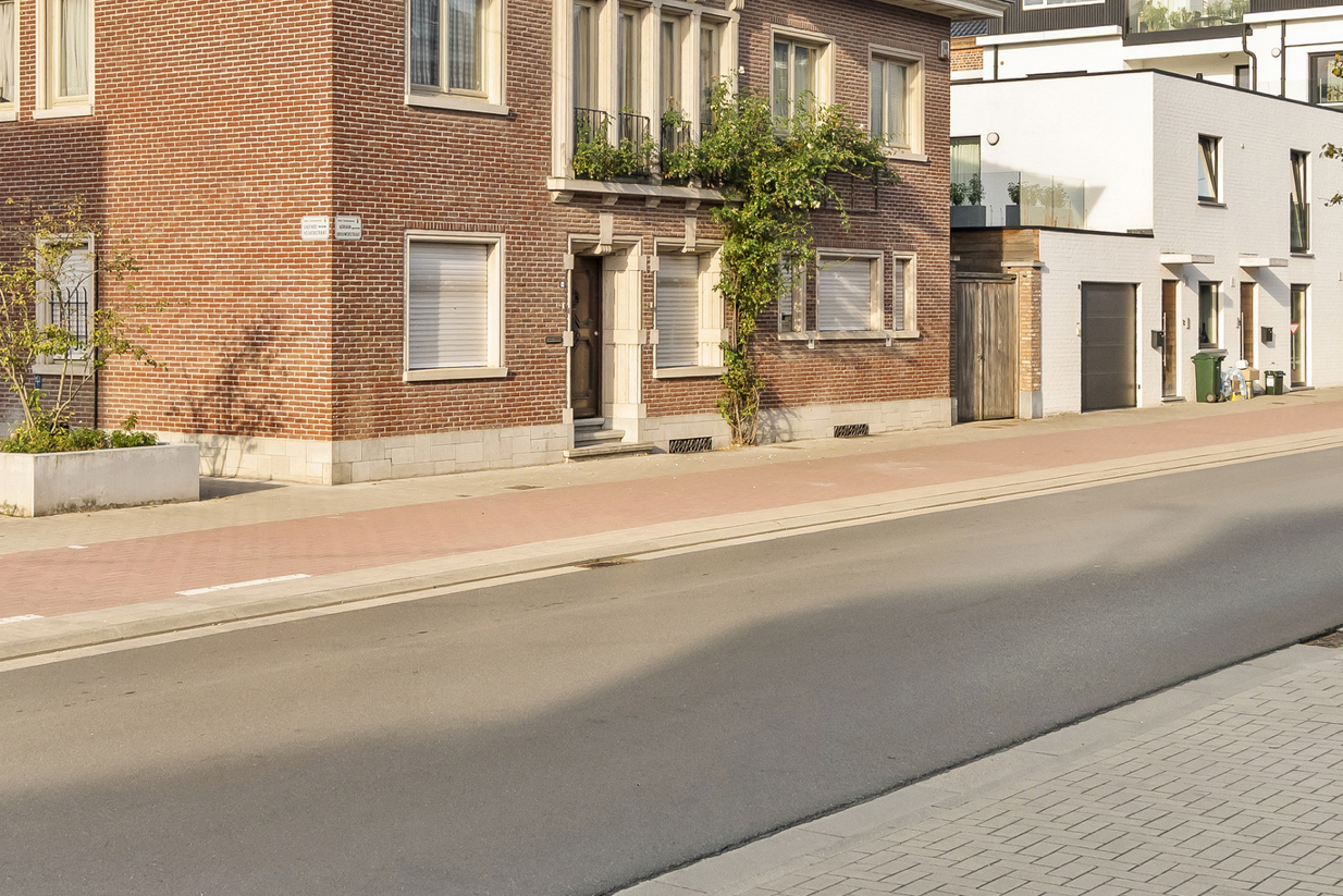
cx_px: 519
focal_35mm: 49
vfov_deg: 26.8
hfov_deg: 40.1
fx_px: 1828
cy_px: 134
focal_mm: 28
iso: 800
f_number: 8
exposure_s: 1/500
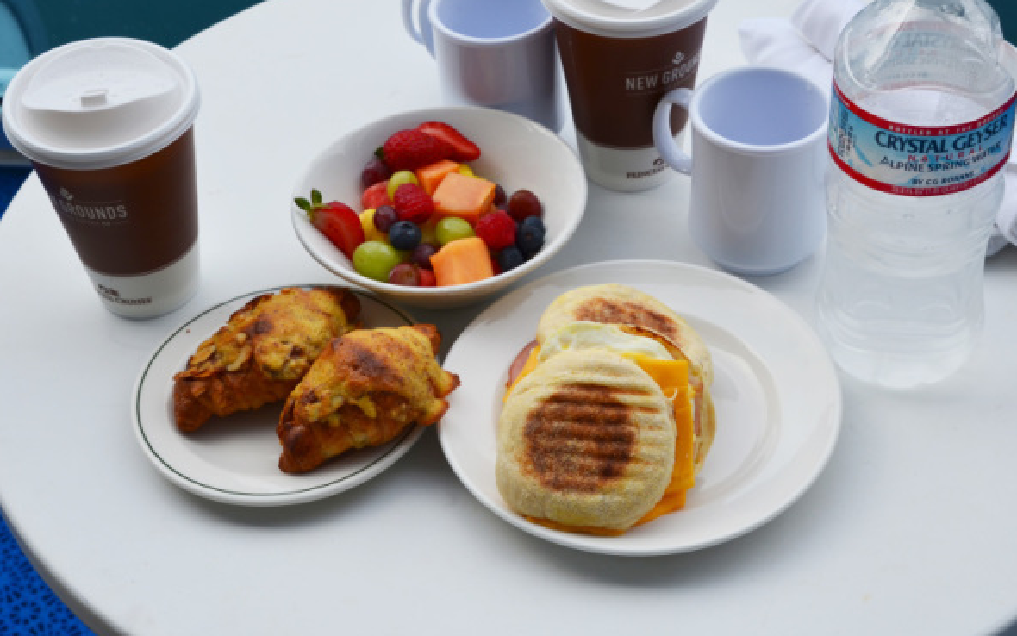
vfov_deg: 21.0
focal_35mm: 62
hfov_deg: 33.0
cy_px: 321
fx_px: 1719
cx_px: 502
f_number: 11
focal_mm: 40
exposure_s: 1/125
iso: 200
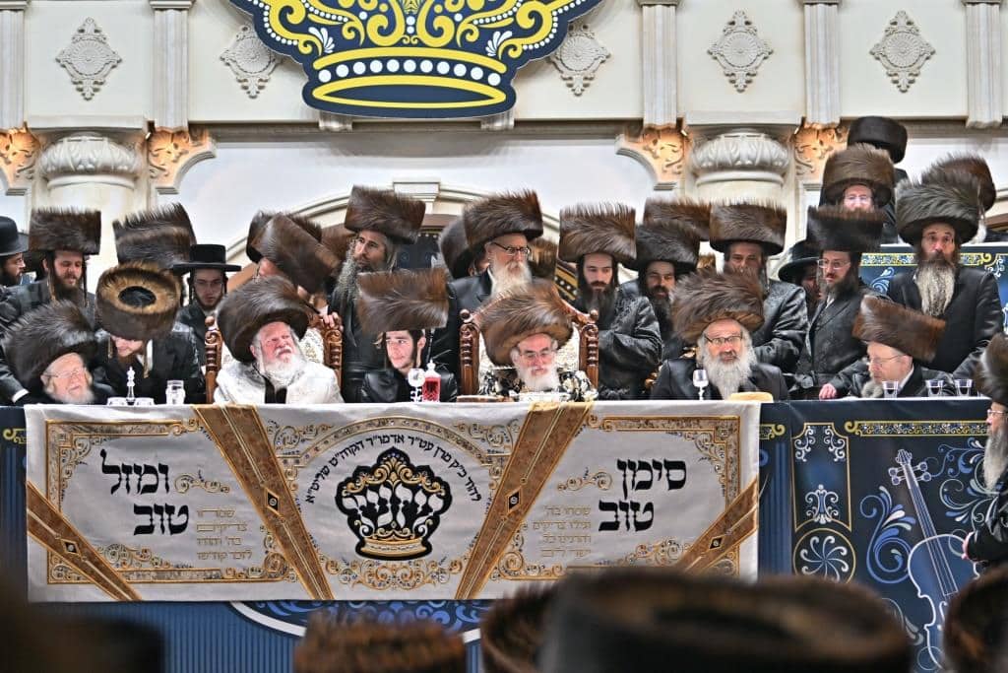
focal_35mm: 105
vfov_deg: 13.0
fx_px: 2940
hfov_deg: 19.5
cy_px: 336
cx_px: 504
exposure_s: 1/640
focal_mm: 70
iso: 800
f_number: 2.8
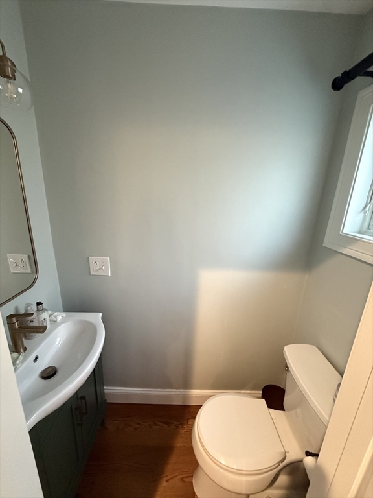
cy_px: 249
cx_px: 186
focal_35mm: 14
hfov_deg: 85.7
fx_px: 201
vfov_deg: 102.1
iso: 800
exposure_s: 1/60
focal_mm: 2.22
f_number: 2.2
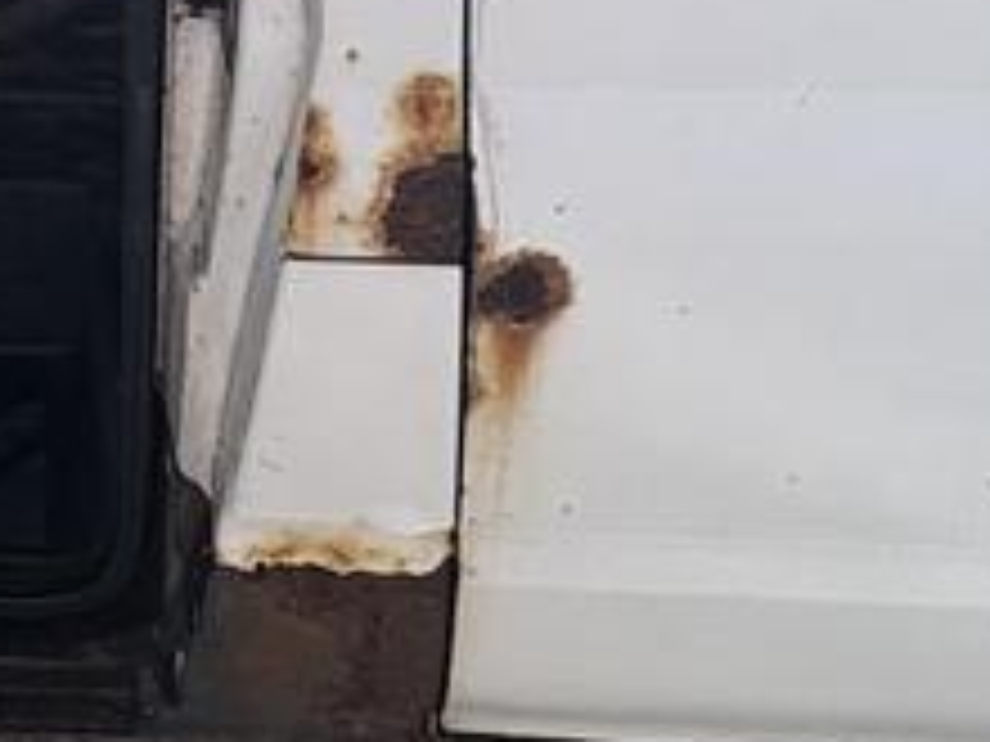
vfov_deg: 19.6
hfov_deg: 31.0
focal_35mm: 57
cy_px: -571
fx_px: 1630
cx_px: -27
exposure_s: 1/1034
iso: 40
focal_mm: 2.22
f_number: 2.2
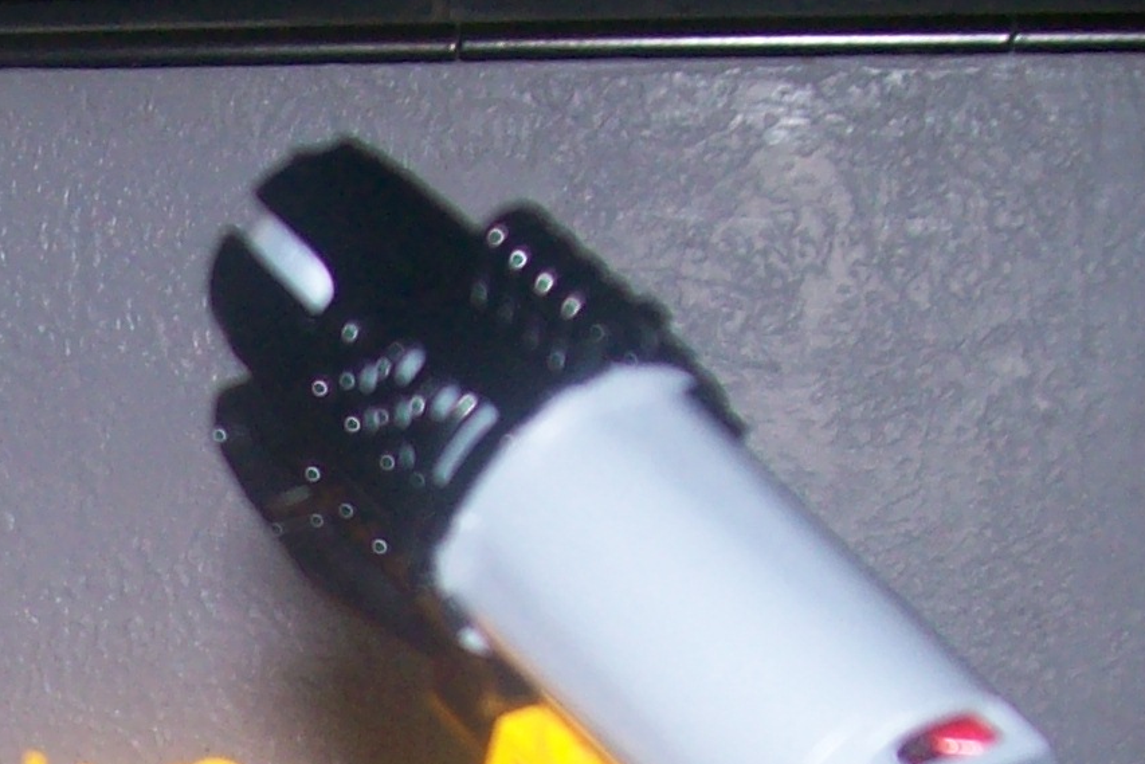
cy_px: 1325
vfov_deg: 10.4
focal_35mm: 125
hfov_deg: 15.5
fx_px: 3976
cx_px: -370
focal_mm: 6
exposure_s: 1/64
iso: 80
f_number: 2.7
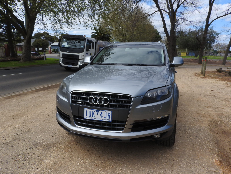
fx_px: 187
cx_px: 116
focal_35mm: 28
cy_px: 87
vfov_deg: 49.7
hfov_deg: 63.4
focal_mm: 5
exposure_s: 1/250
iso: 100
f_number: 8
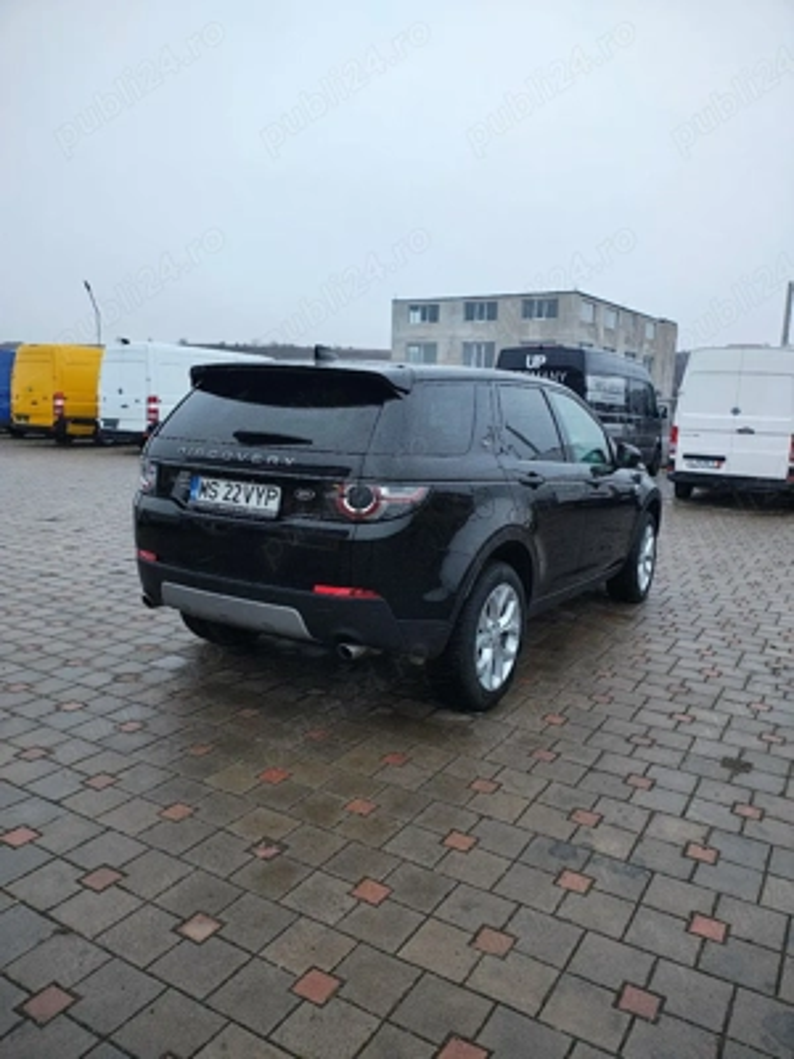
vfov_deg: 69.4
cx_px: 397
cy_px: 530
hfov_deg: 54.9
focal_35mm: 25
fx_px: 765
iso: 491
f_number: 1.4
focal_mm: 5.89
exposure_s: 1/60.2
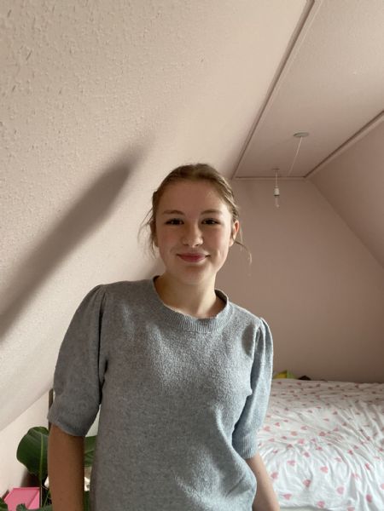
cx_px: 192
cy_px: 256
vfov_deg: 60.0
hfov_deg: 46.8
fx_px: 444
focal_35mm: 30
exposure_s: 1/47
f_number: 2.2
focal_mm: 2.71
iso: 400
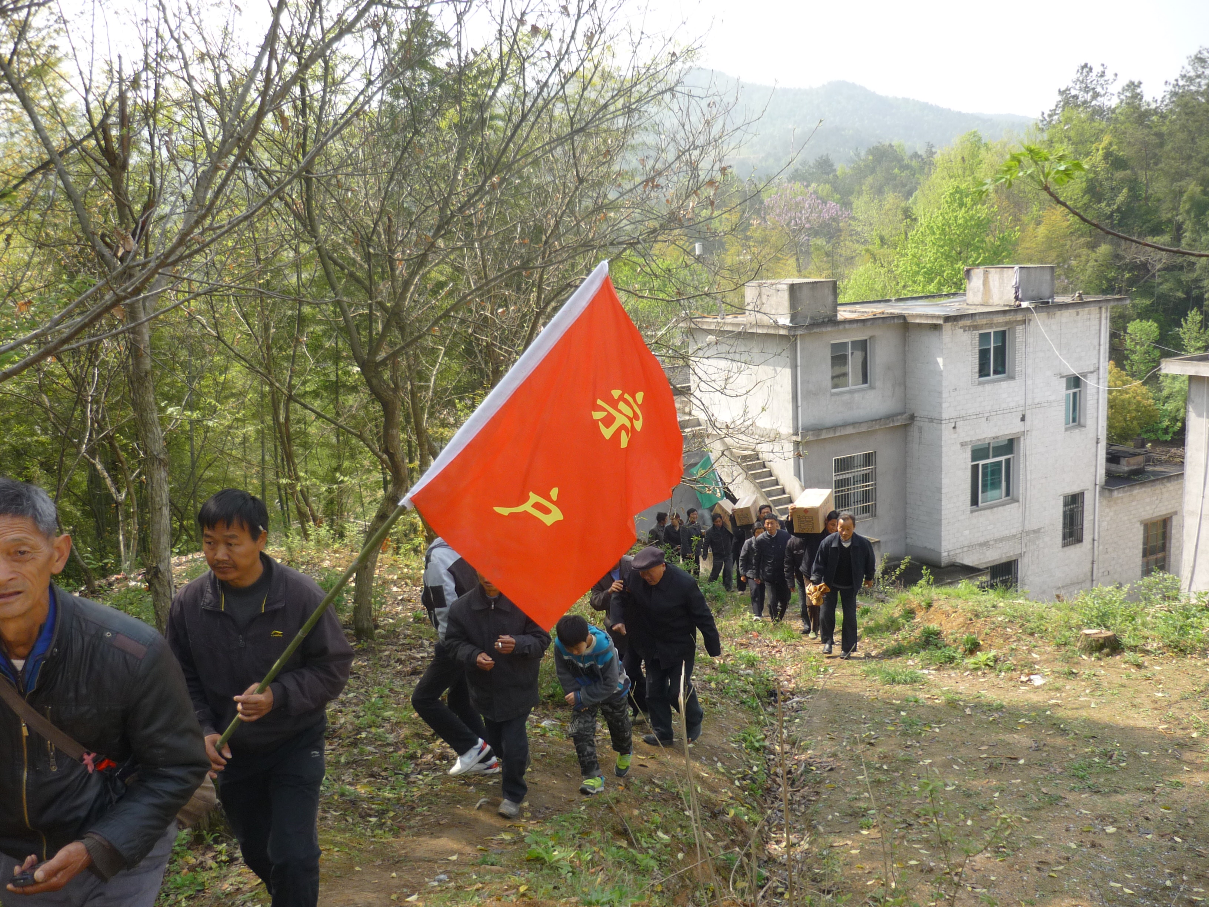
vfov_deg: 42.9
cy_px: 454
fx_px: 1153
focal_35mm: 33
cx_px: 604
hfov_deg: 55.4
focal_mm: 5.5
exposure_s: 1/400
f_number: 2.8
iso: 100
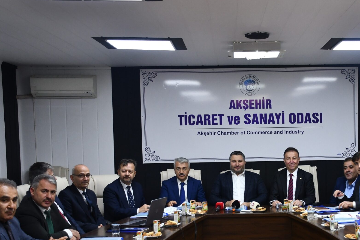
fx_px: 640
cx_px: 276
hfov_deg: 30.8
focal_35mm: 64
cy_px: 184
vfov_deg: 21.0
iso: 900
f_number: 3.8
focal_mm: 26
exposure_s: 1/125
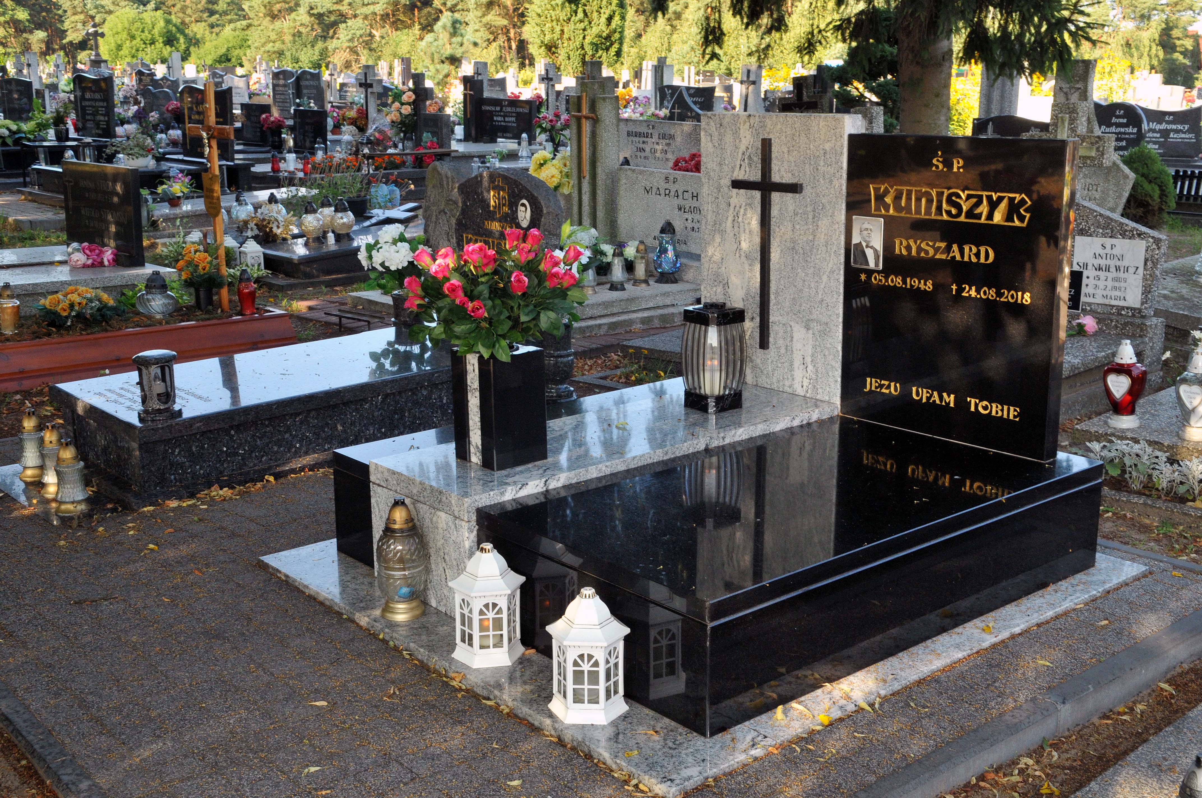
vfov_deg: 34.1
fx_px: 1301
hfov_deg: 49.6
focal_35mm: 39
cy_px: 399
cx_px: 601
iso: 640
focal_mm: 26
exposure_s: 1/100
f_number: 10
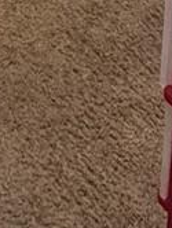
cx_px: -34
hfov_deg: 14.2
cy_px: -497
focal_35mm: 101
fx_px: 667
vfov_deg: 10.7
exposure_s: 1/120
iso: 320
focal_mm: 2.22
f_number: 2.2
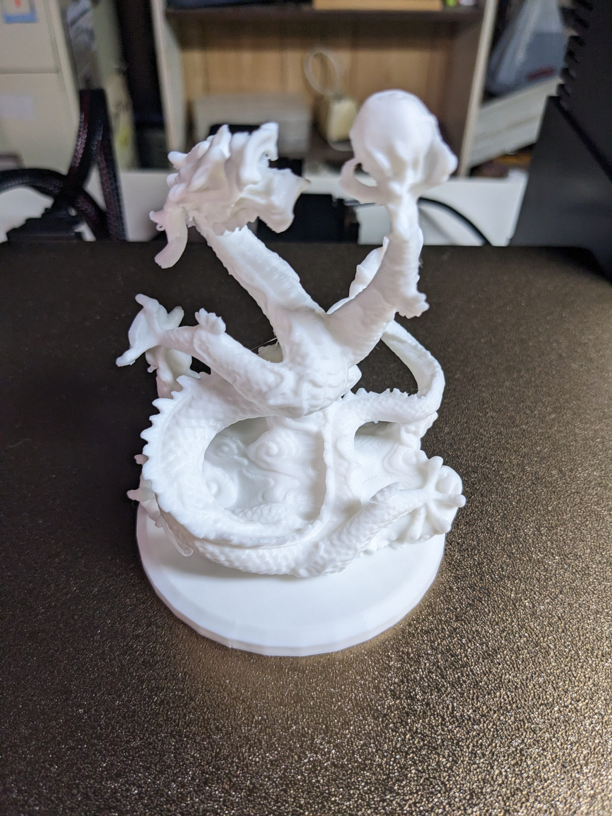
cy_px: 408
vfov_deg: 65.3
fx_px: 636
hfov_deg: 51.4
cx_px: 306
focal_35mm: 27
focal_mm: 4.38
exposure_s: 1/60
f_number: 1.73
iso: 122
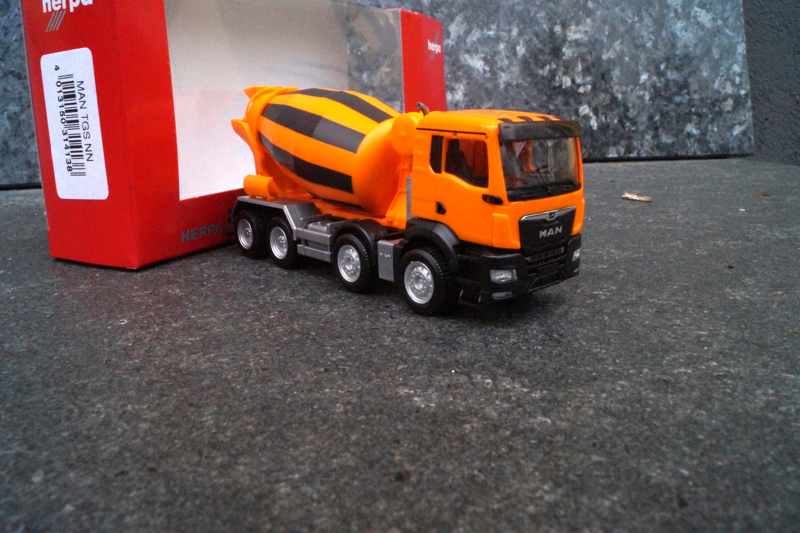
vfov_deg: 43.6
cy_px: 266
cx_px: 400
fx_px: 666
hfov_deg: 62.0
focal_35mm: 30
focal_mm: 20
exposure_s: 1/40
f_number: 22
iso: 3200
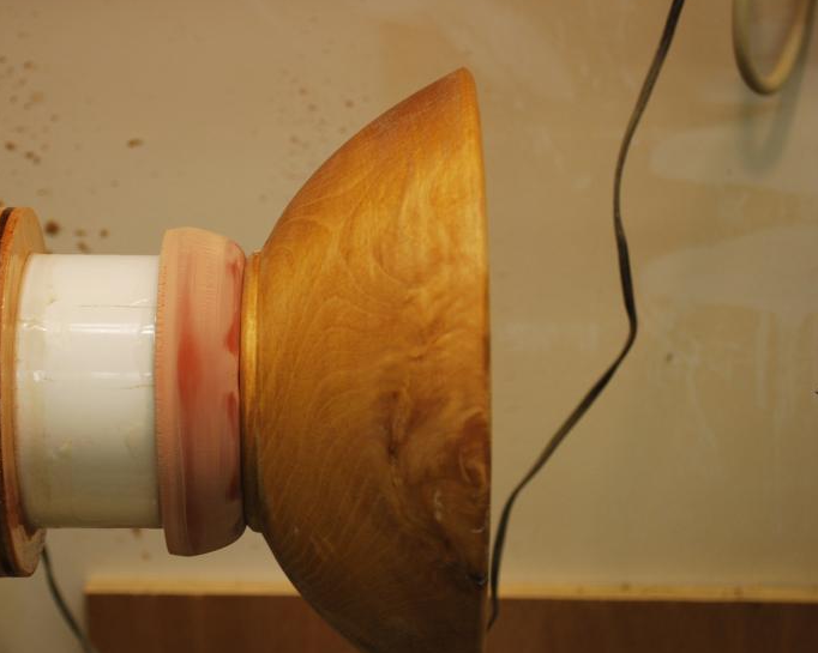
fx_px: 2154
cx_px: 264
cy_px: 360
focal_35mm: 89
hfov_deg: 21.4
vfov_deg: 17.3
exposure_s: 1/30
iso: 250
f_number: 5.3
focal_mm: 42
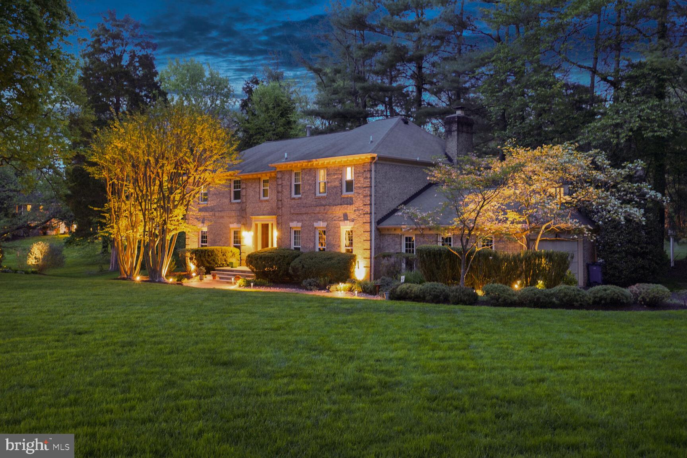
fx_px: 668
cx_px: 344
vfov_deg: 37.9
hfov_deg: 54.4
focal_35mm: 35
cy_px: 229
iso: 800
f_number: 6.3
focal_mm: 35
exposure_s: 3.2
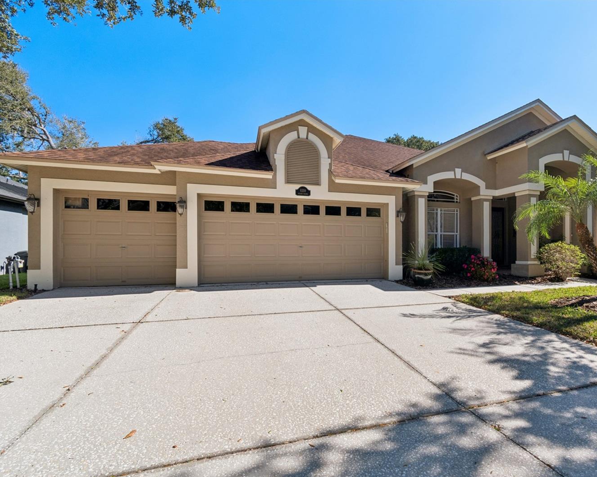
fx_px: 300
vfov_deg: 77.0
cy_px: 239
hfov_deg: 88.9
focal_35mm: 17
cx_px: 346
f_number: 7.1
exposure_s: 1/200
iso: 100
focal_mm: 10
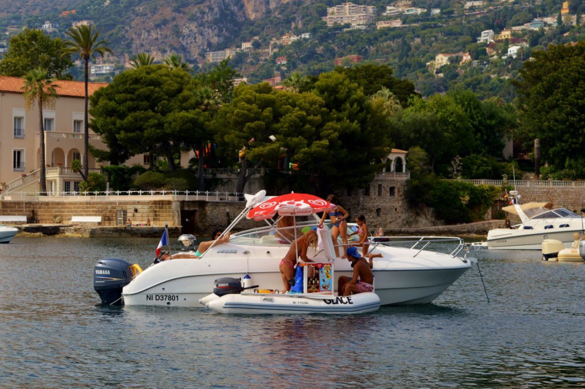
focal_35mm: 82
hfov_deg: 24.6
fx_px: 1339
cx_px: 292
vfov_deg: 16.5
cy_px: 194
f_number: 8
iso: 100
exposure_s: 1/250
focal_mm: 55
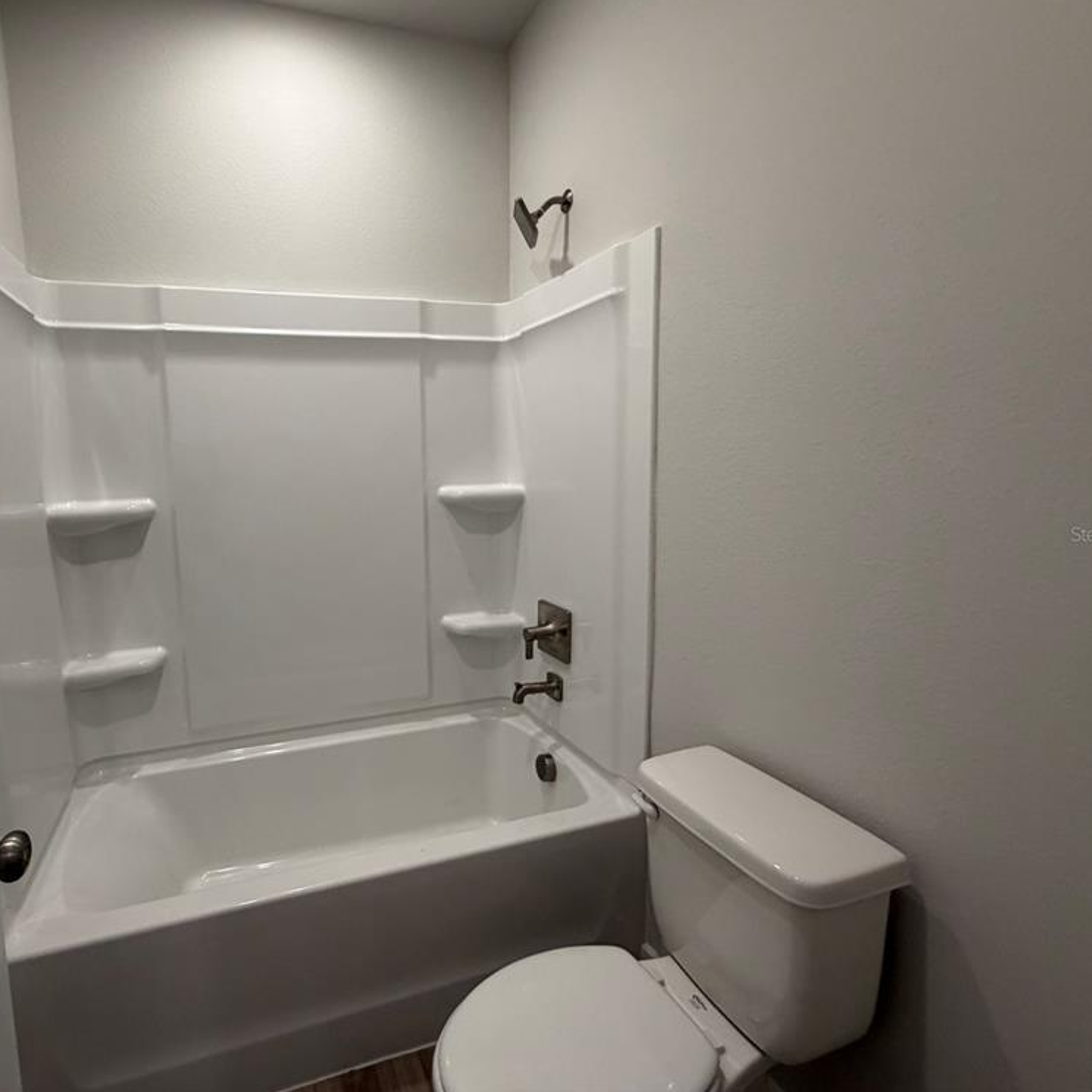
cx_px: 409
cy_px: 534
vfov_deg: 84.0
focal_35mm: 17
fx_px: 607
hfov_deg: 82.4
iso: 200
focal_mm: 2.22
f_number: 2.2
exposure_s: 1/120
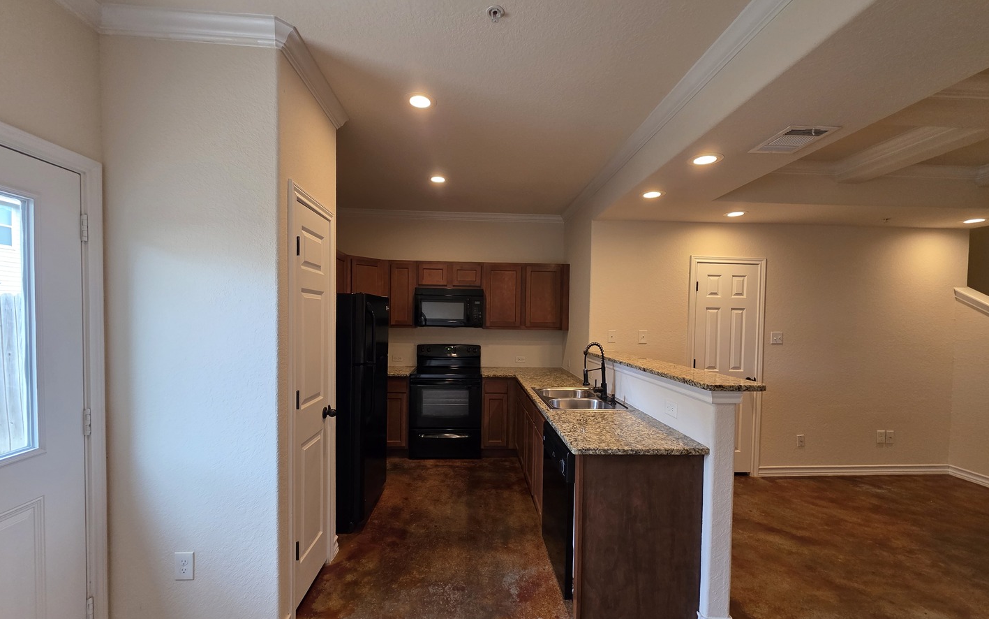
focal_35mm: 14
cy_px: 332
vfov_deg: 78.5
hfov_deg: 105.3
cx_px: 489
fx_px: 377
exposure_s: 1/120
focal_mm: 2.2
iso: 160
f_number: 1.9
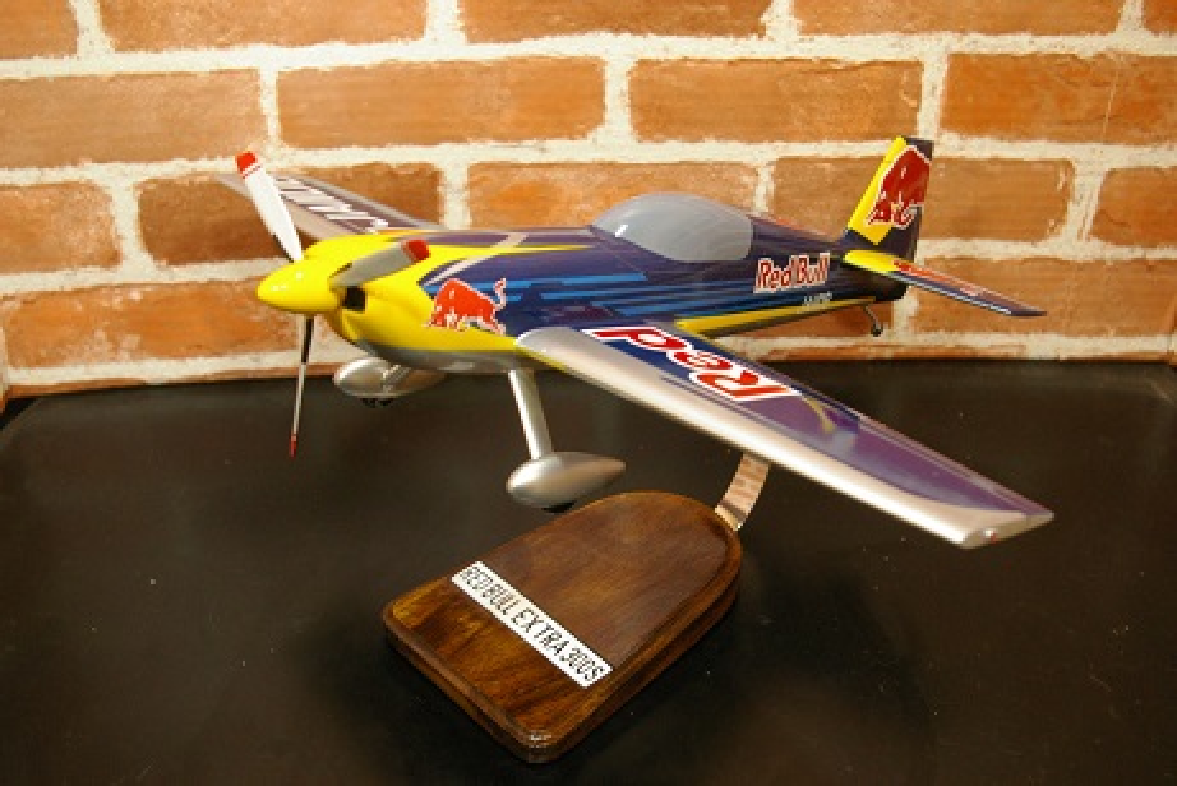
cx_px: 588
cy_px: 393
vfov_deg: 31.9
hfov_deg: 46.4
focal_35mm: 42
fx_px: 1374
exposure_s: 1/20
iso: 800
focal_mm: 28
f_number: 5.6
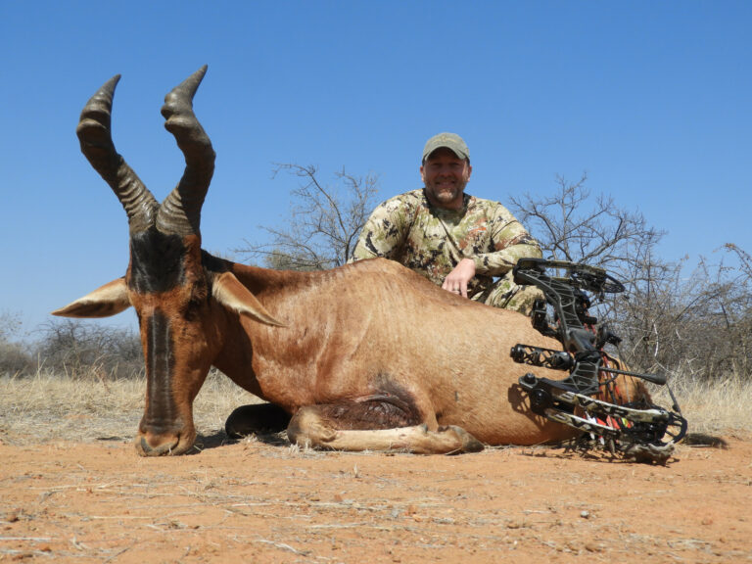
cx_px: 376
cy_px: 282
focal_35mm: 33
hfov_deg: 55.4
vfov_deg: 42.9
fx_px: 717
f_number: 3.6
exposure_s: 1/1000
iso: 100
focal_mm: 5.9
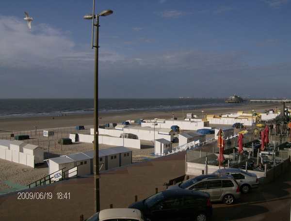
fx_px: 304
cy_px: 110
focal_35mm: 36
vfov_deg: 40.0
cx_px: 146
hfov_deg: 51.1
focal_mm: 6
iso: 100
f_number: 4.7
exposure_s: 1/2000
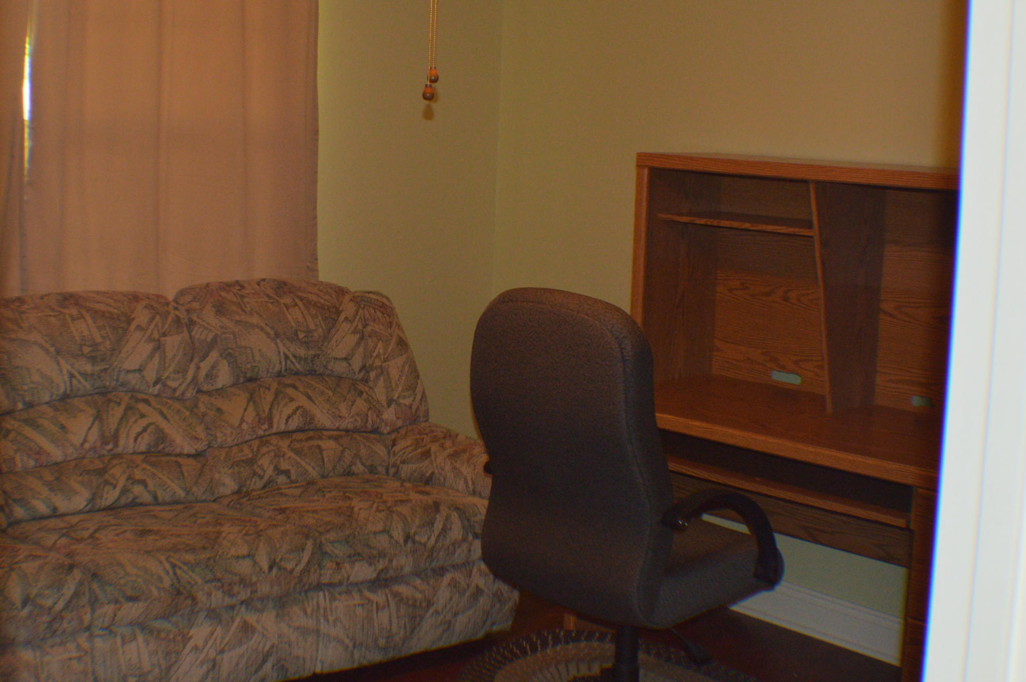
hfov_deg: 33.4
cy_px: 238
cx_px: 487
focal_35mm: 60
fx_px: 1708
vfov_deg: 22.5
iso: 800
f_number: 4.2
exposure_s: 1/60
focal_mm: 26
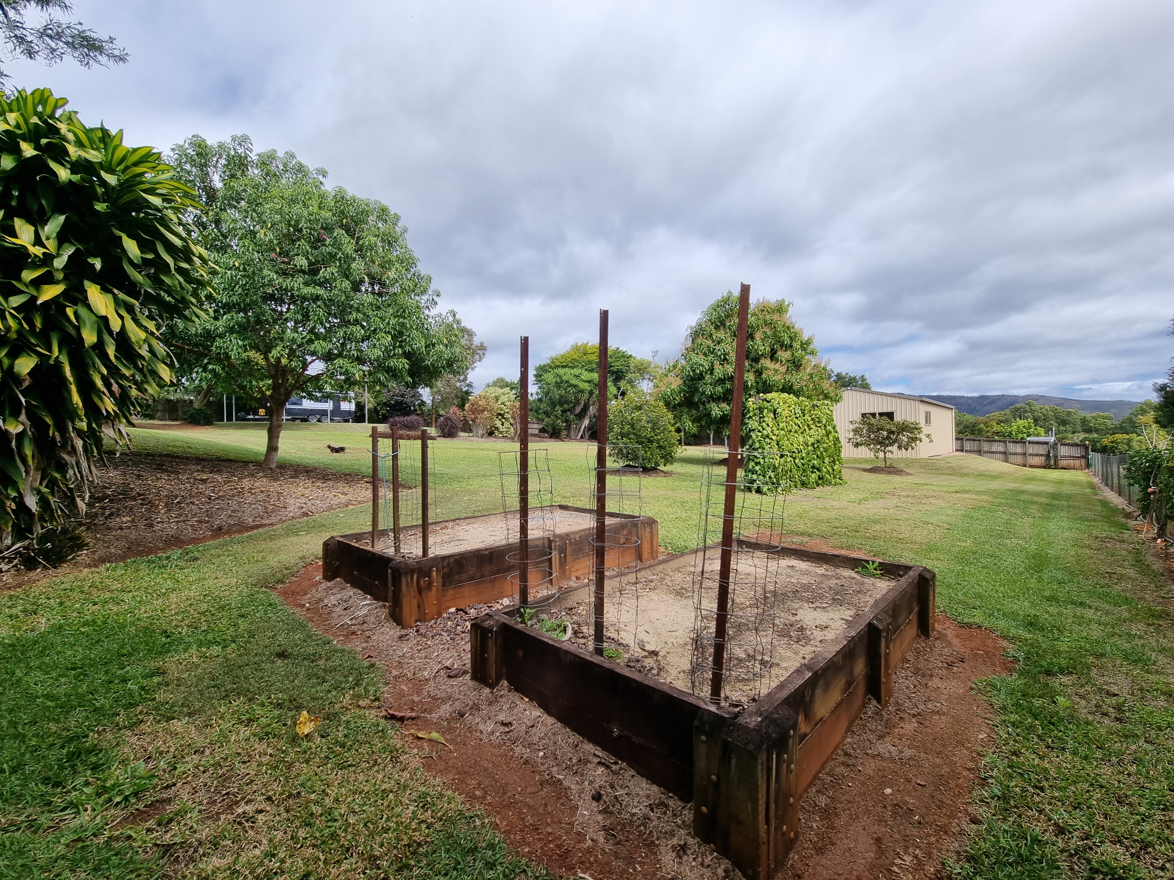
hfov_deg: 106.2
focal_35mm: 13
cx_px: 587
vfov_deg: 89.9
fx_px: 441
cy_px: 440
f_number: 2.2
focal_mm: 2.2
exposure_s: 1/2004
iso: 50
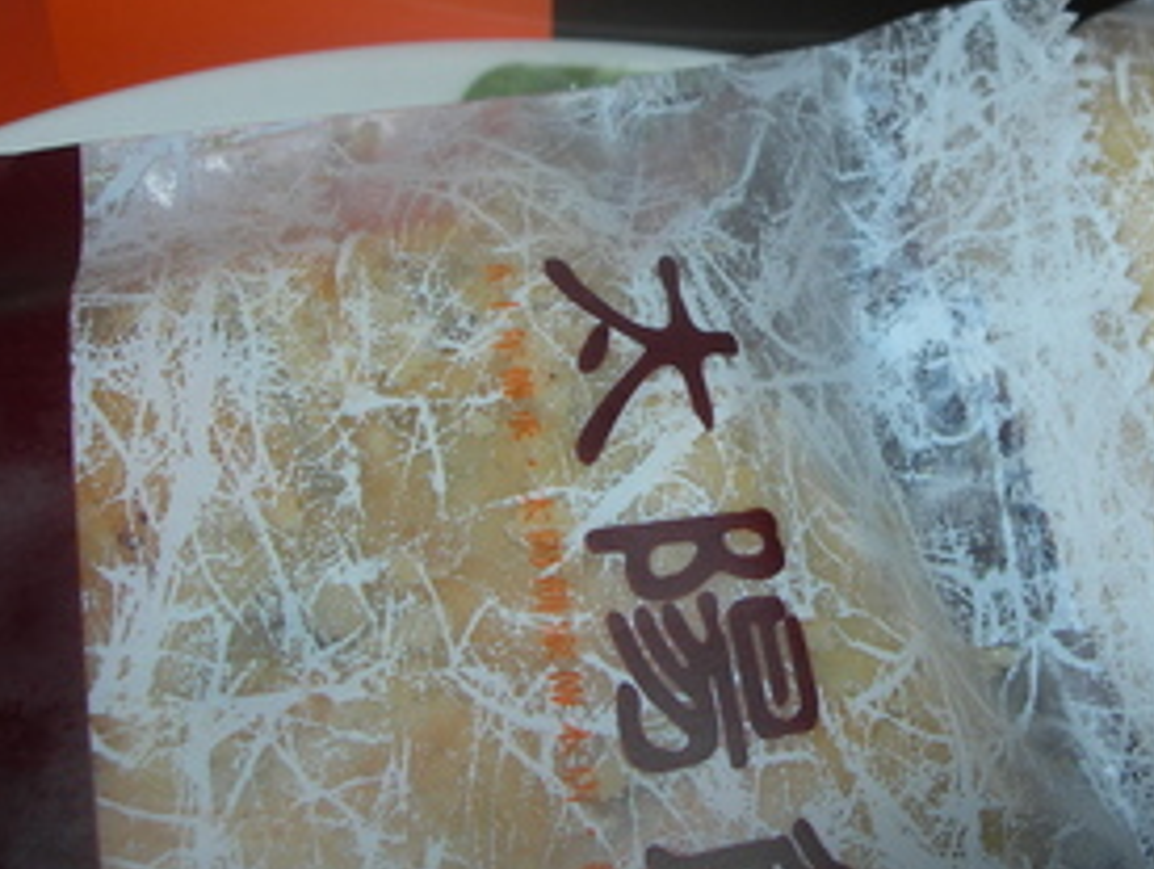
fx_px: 2303
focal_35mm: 69
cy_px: 191
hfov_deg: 27.6
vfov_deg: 21.1
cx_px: 906
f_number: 4.8
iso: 50
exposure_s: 1/60.1
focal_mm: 7.8
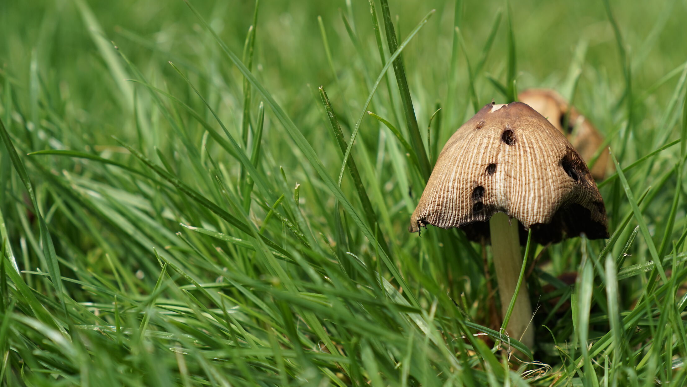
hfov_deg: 24.7
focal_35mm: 86
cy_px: 145
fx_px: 1567
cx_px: 365
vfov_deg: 14.0
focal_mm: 50
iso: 100
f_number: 3.5
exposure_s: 1/320
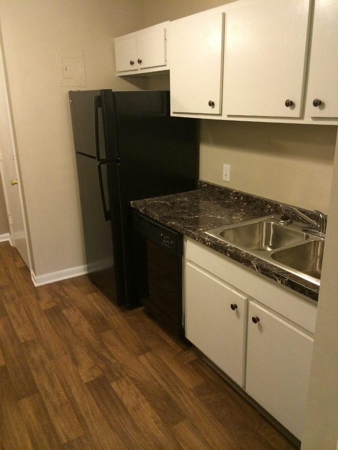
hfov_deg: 46.8
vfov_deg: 60.0
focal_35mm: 30
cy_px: 225
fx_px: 391
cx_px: 169
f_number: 2.2
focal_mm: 4.12
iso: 200
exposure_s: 1/30
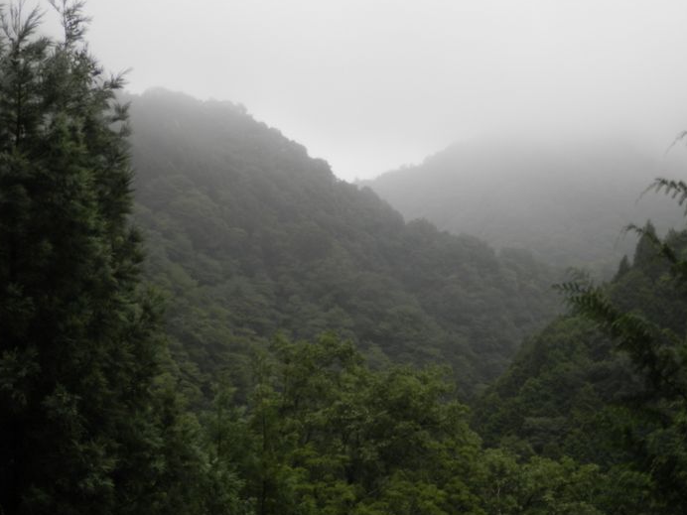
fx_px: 1032
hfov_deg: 36.8
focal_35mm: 52
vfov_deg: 28.0
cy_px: 261
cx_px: 389
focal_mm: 8
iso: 80
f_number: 3.8
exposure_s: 1/200
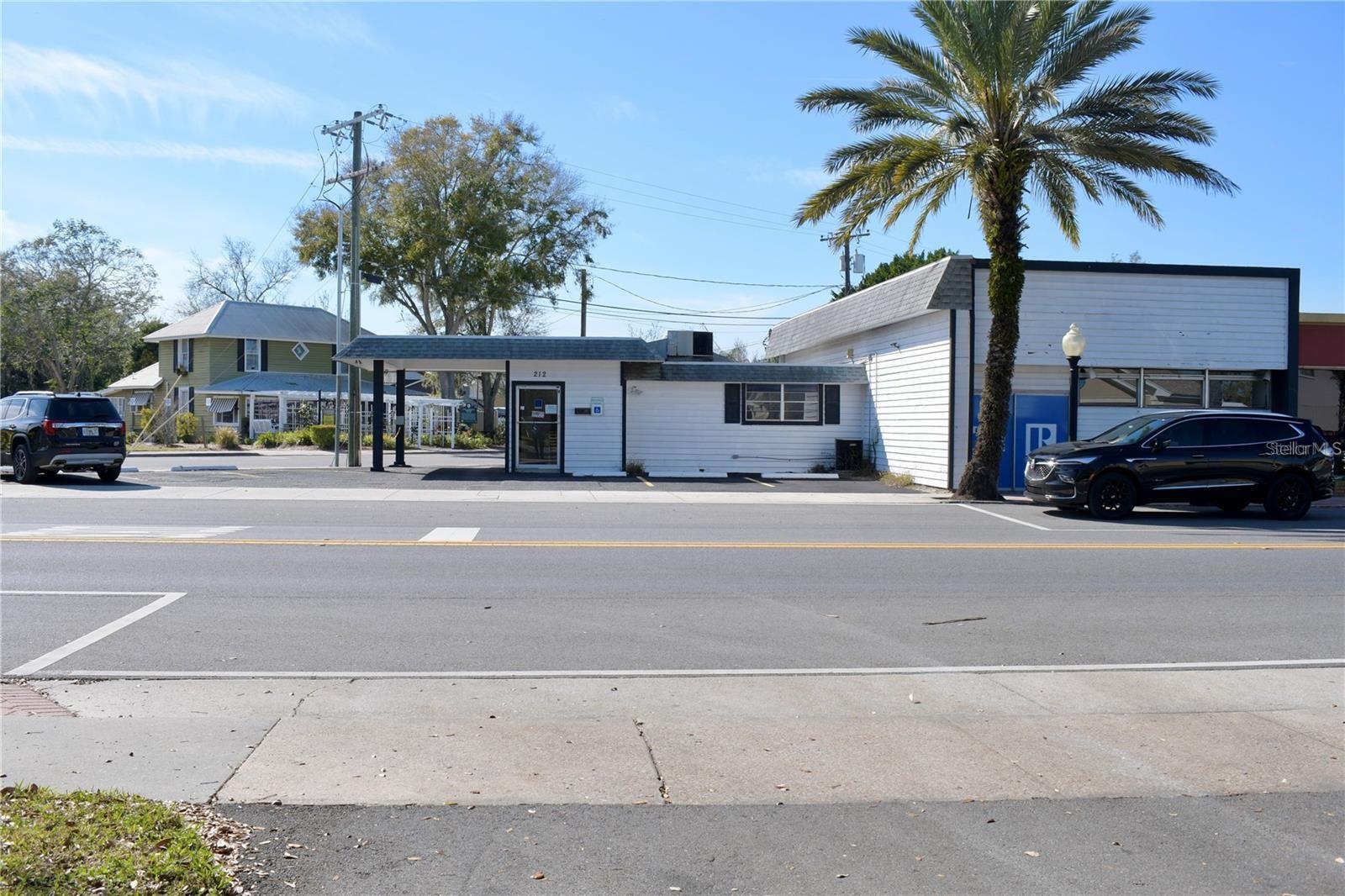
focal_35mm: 36
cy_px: 448
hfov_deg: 53.1
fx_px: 1345
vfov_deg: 36.9
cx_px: 672
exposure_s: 1/250
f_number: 8
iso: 100
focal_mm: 24
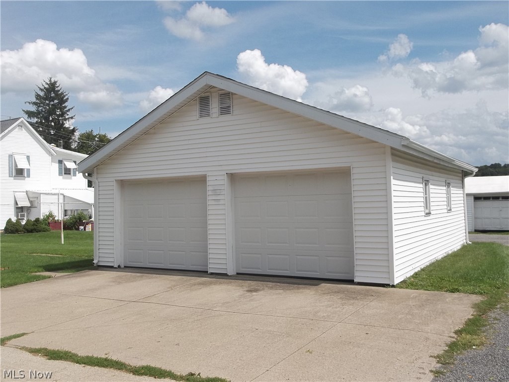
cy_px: 191
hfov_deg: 55.4
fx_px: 485
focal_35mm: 33
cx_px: 254
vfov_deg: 42.9
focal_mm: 5.9
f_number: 8
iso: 80
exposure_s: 1/320
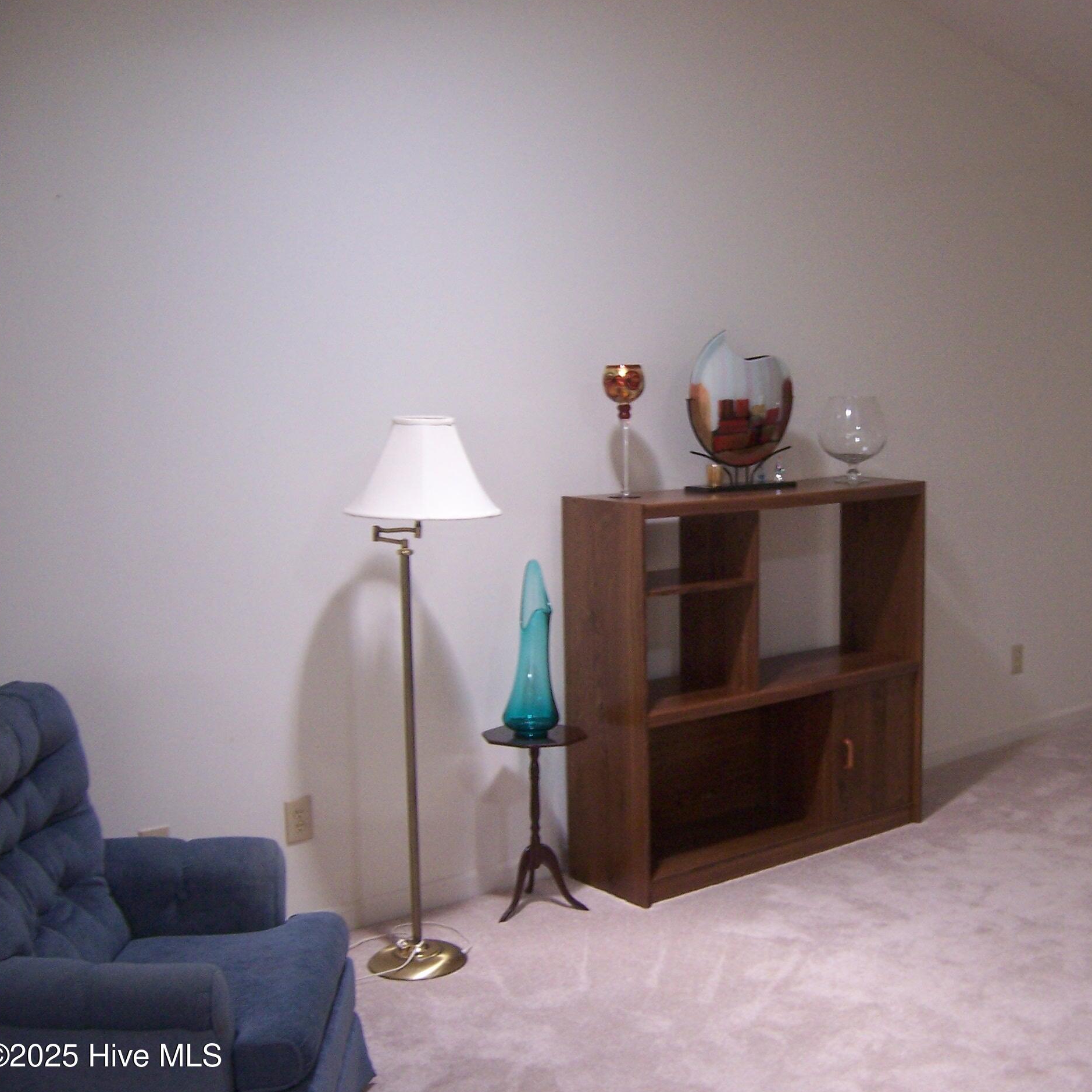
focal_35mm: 40
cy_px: 545
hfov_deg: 41.3
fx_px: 1428
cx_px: 731
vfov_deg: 41.9
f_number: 3.4
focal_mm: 5.5
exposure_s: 1/10
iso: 140
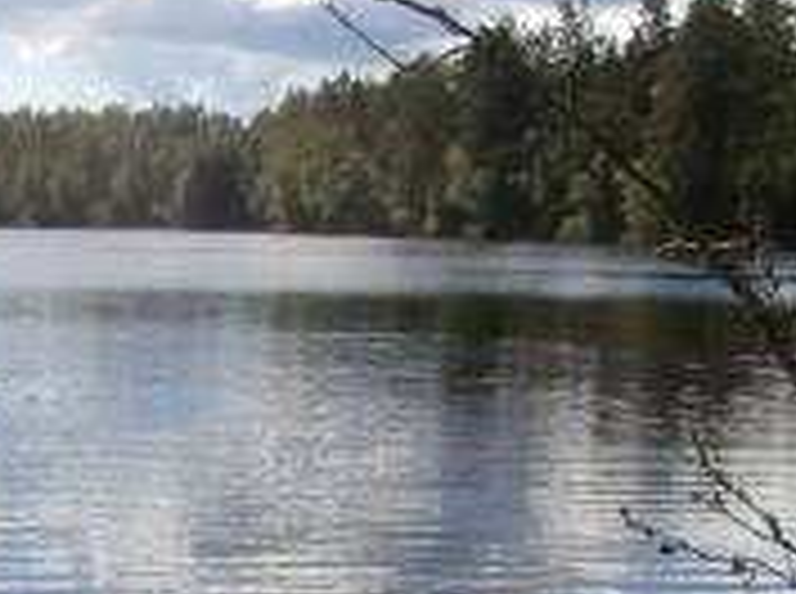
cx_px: -135
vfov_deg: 15.9
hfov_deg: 21.1
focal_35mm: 87
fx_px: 1997
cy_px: 796
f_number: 7.9
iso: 100
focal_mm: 4.2
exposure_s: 1/250
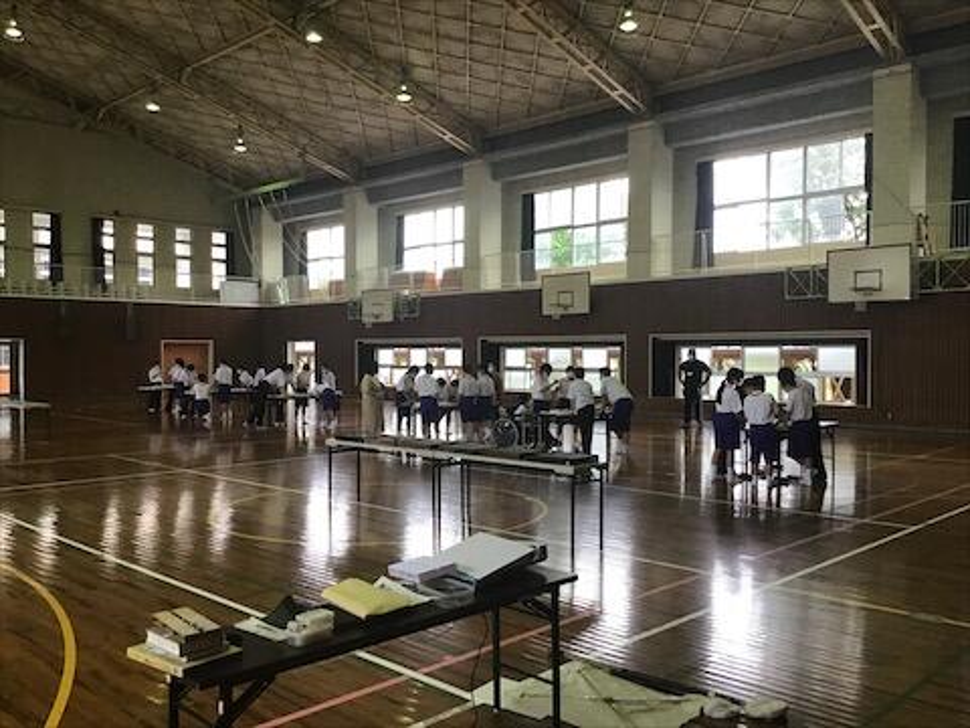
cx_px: 485
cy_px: 364
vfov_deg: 45.4
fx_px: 869
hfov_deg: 58.4
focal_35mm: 31
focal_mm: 3.3
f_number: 2.4
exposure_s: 1/30
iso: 40
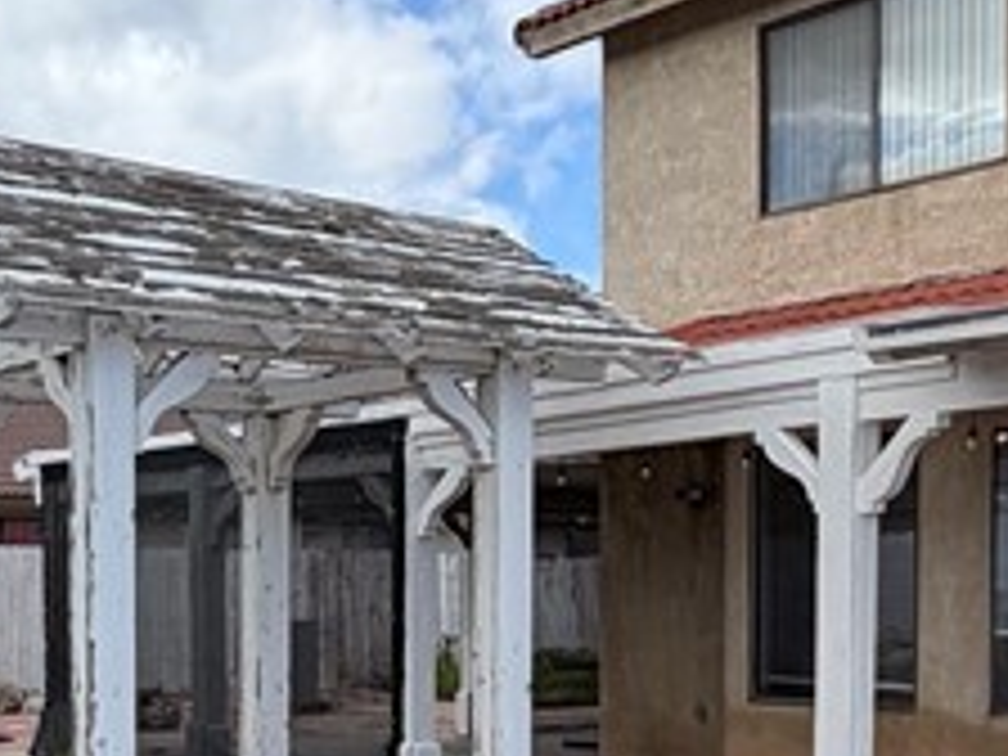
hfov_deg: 29.7
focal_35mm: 64
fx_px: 1864
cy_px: 688
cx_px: 230
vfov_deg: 22.4
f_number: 2.2
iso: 32
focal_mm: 2.22
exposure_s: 1/770
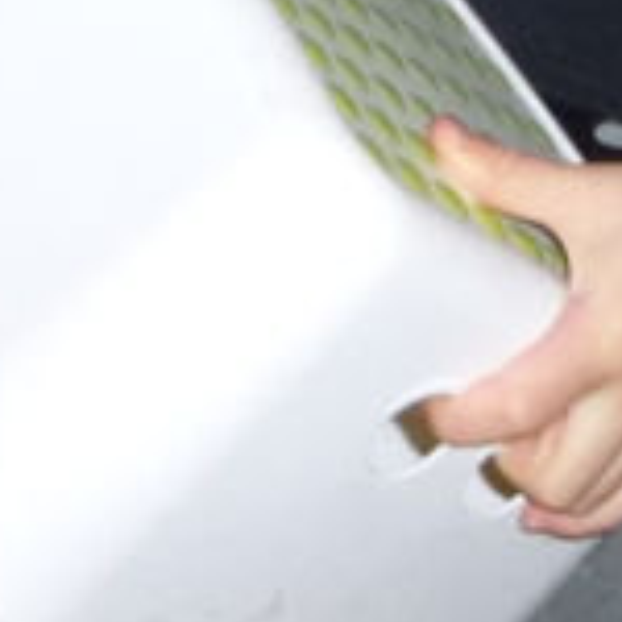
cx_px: 668
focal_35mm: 127
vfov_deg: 12.6
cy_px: -456
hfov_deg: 13.5
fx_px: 2582
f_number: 3.3
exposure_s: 1/250
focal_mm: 4.9
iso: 400
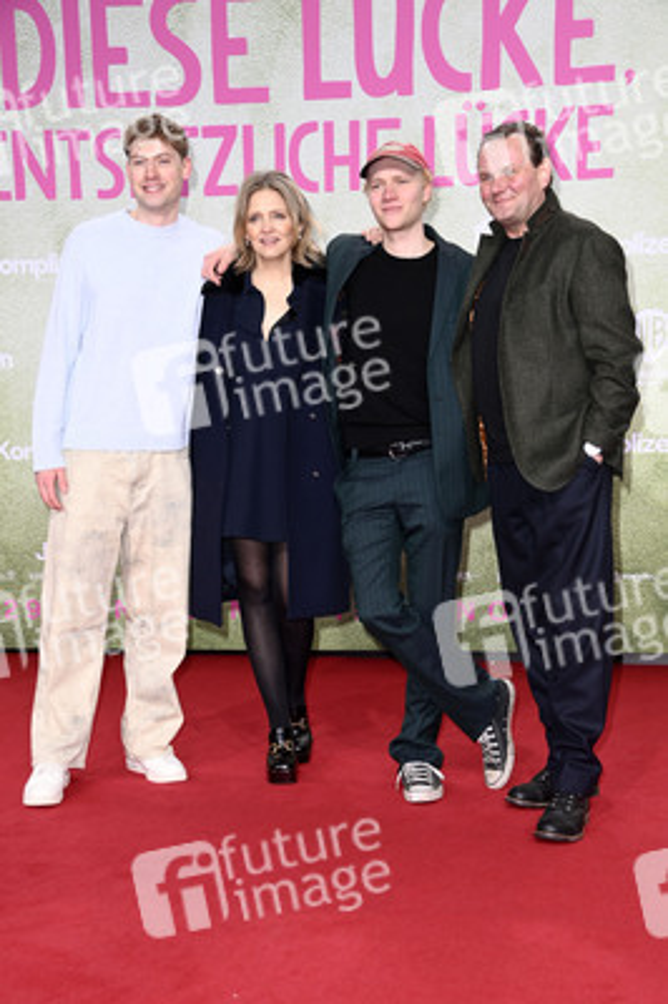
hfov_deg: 21.9
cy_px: 502
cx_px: 334
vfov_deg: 32.4
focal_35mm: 62
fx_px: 1729
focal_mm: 62
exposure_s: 1/250
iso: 640
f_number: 5.6
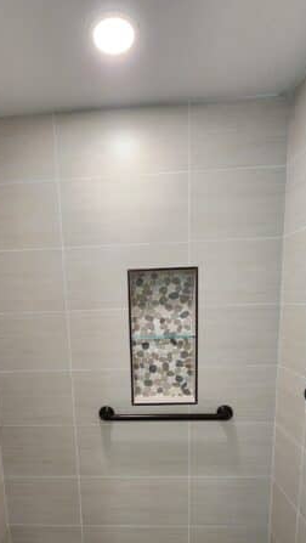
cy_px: 353
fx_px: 274
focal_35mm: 19
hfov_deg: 57.9
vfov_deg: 86.9
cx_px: 121
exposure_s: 1/60
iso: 125
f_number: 2.2
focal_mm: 2.2
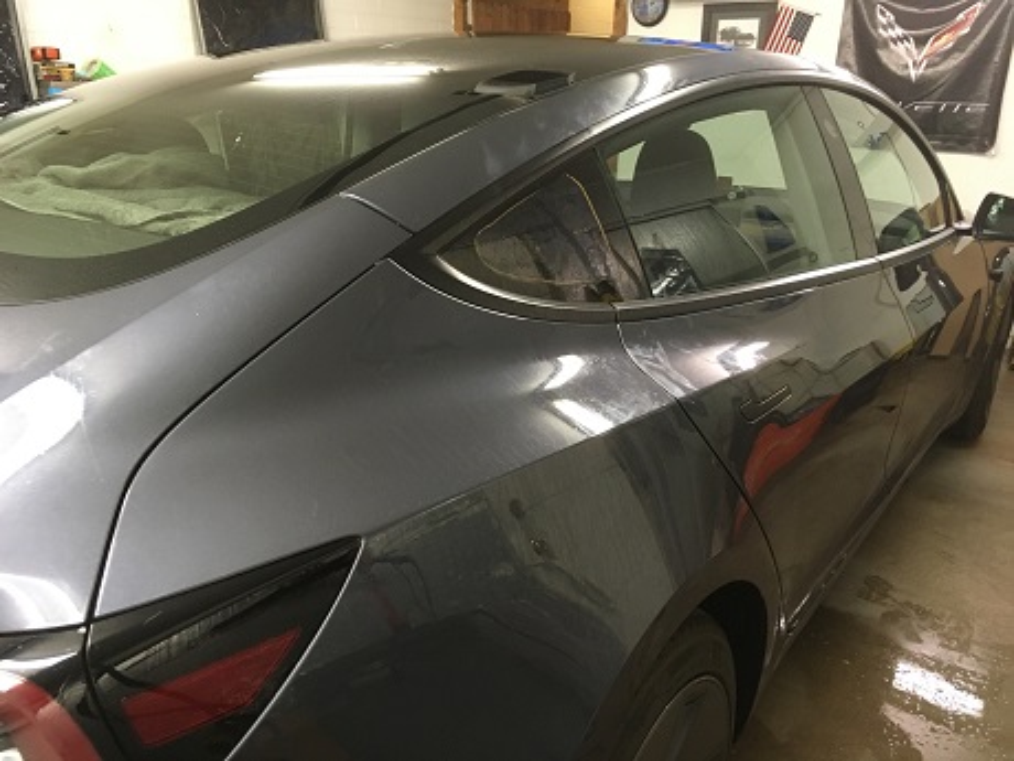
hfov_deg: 61.7
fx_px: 849
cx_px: 507
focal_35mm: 29
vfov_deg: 48.2
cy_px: 380
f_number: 2.2
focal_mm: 4.15
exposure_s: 1/30
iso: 160
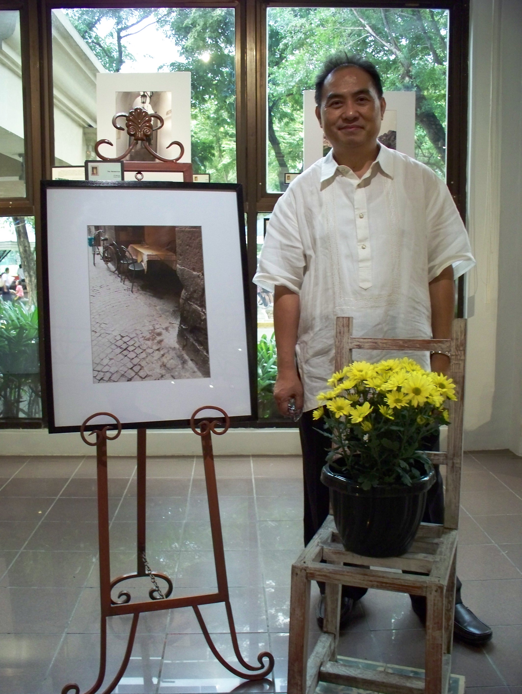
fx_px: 723
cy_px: 347
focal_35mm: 36
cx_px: 261
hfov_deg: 39.7
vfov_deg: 51.3
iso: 400
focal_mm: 7.54
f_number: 2.8
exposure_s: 1/20
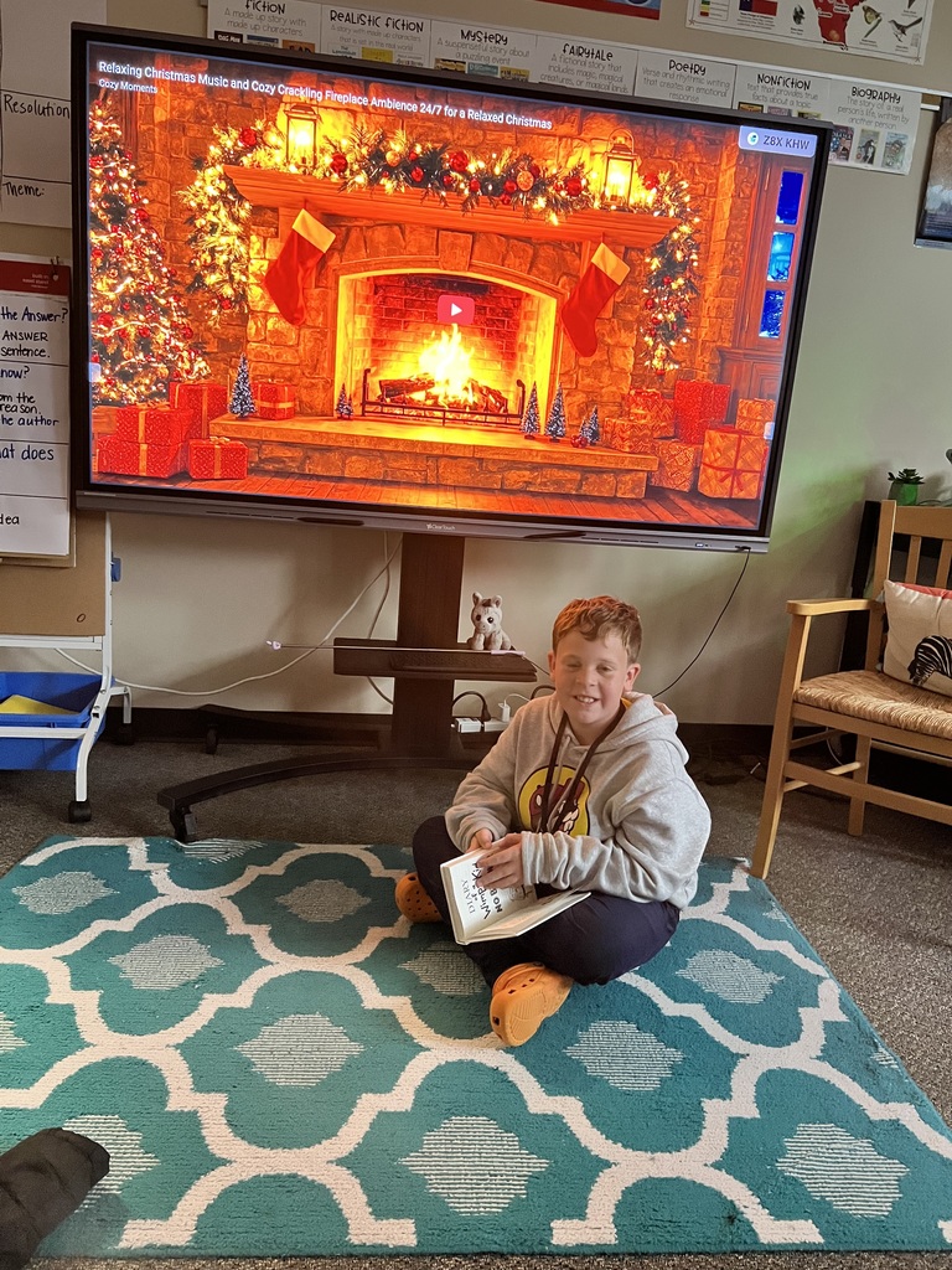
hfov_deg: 53.1
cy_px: 635
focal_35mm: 26
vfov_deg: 67.3
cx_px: 476
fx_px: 953
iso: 500
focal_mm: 5.7
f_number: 1.5
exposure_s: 1/60
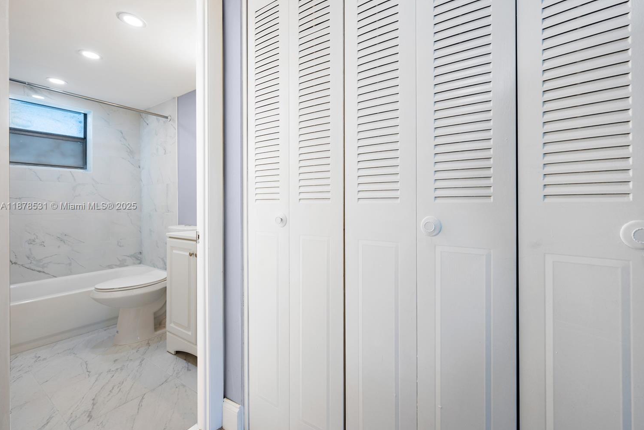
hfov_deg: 100.2
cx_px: 344
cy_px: 207
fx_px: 268
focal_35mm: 15
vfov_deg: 77.3
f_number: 7.1
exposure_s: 1/20
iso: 100
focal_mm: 14
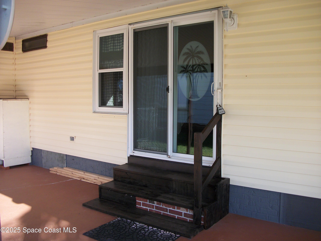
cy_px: 120
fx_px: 297
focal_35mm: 32
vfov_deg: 44.2
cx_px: 160
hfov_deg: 56.8
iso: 80
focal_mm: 5.7
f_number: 2.9
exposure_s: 1/320
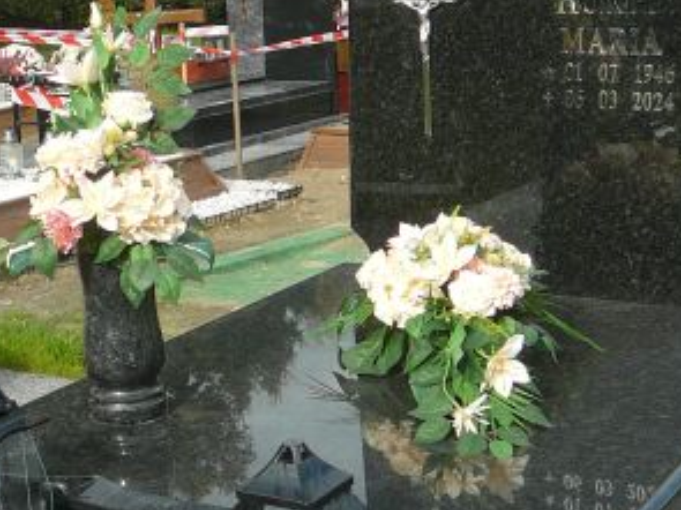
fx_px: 1495
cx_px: 268
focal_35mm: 76
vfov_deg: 19.3
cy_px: 348
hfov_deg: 25.6
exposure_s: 1/800
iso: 80
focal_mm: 5.2
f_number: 2.8
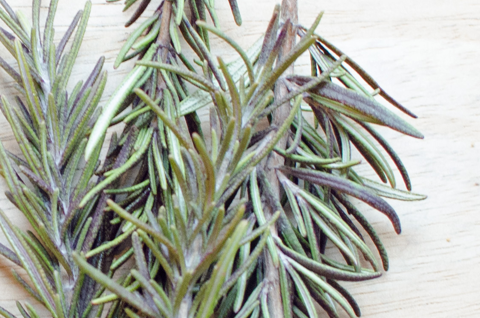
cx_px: -34
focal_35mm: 229
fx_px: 3050
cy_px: 132
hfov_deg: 8.9
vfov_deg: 6.0
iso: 1000
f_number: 4
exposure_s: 1/60
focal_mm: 35
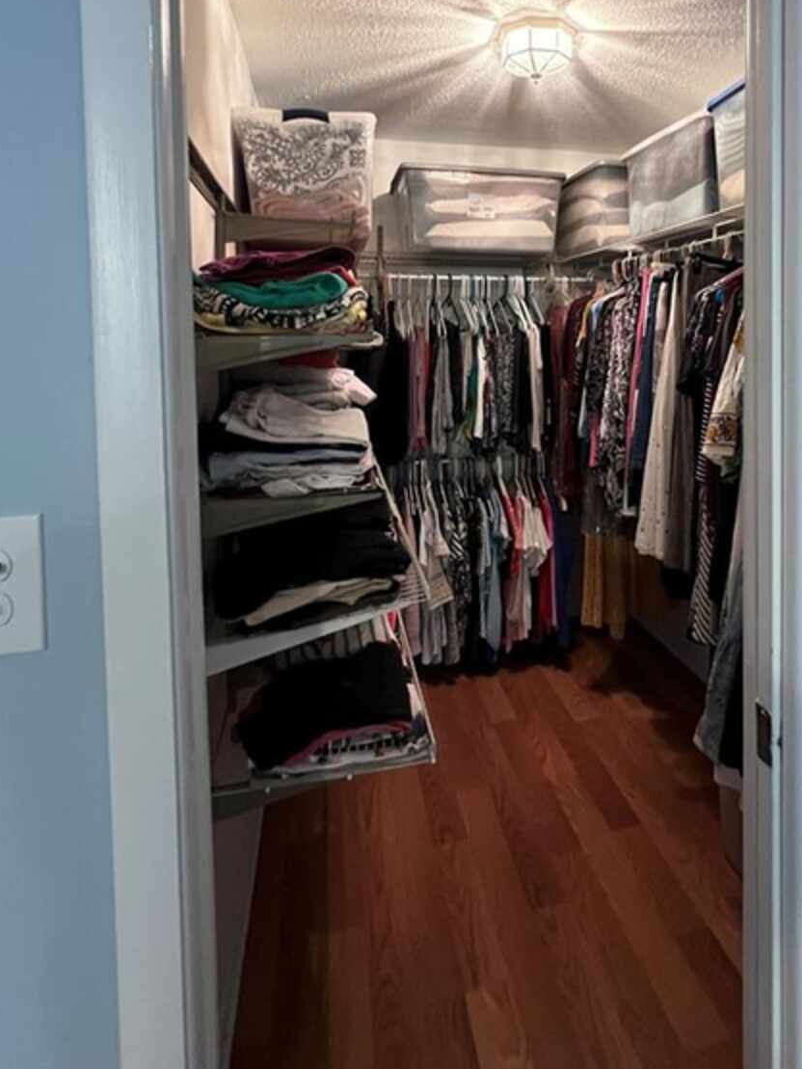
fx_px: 618
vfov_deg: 79.3
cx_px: 495
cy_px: 363
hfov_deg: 65.1
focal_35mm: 20
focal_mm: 1.57
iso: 800
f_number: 1.8
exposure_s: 1/60
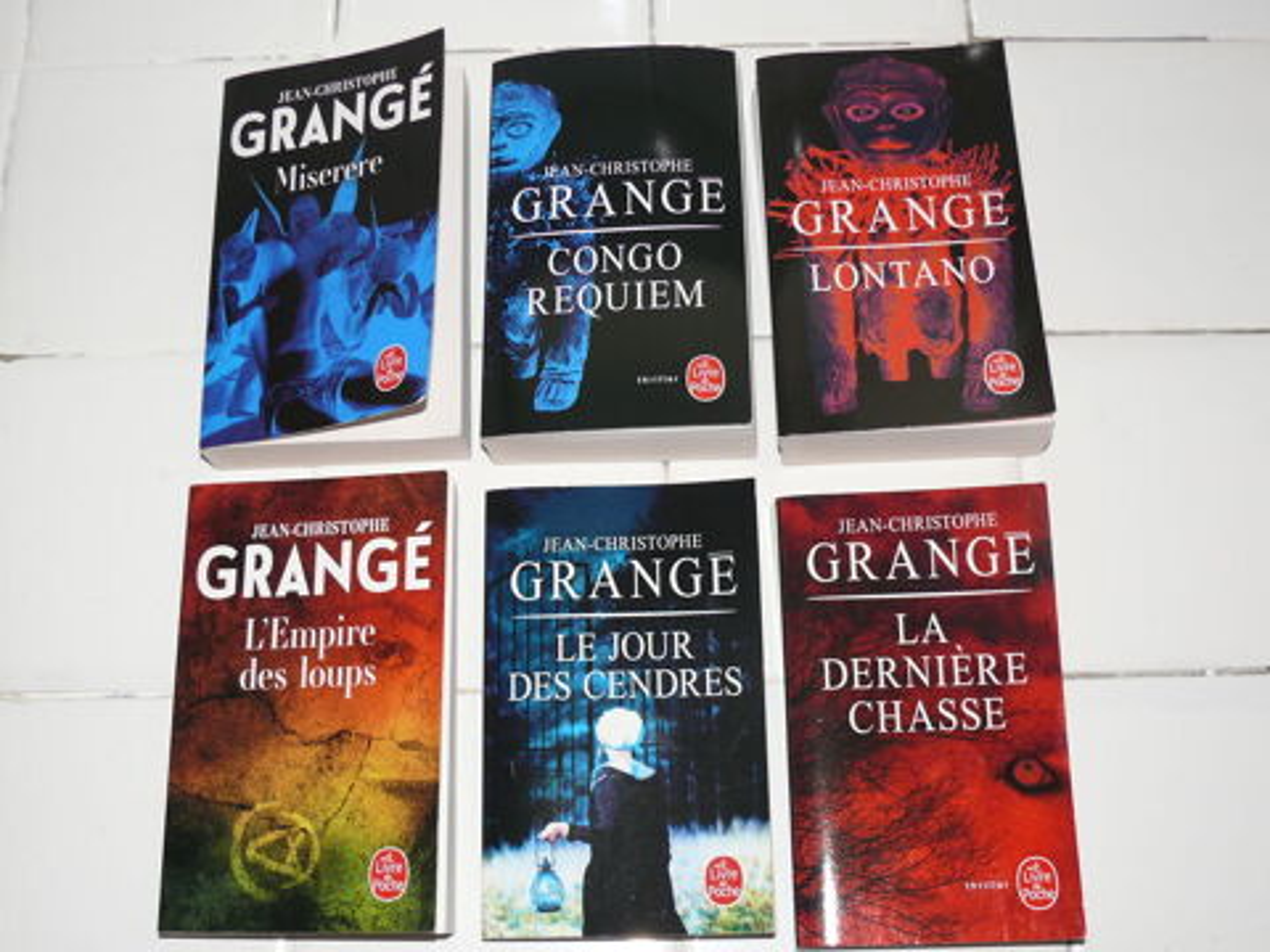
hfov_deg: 43.9
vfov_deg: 33.6
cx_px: 635
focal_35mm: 43
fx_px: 1578
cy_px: 476
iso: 100
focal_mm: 8.6
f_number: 2.8
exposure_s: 1/30
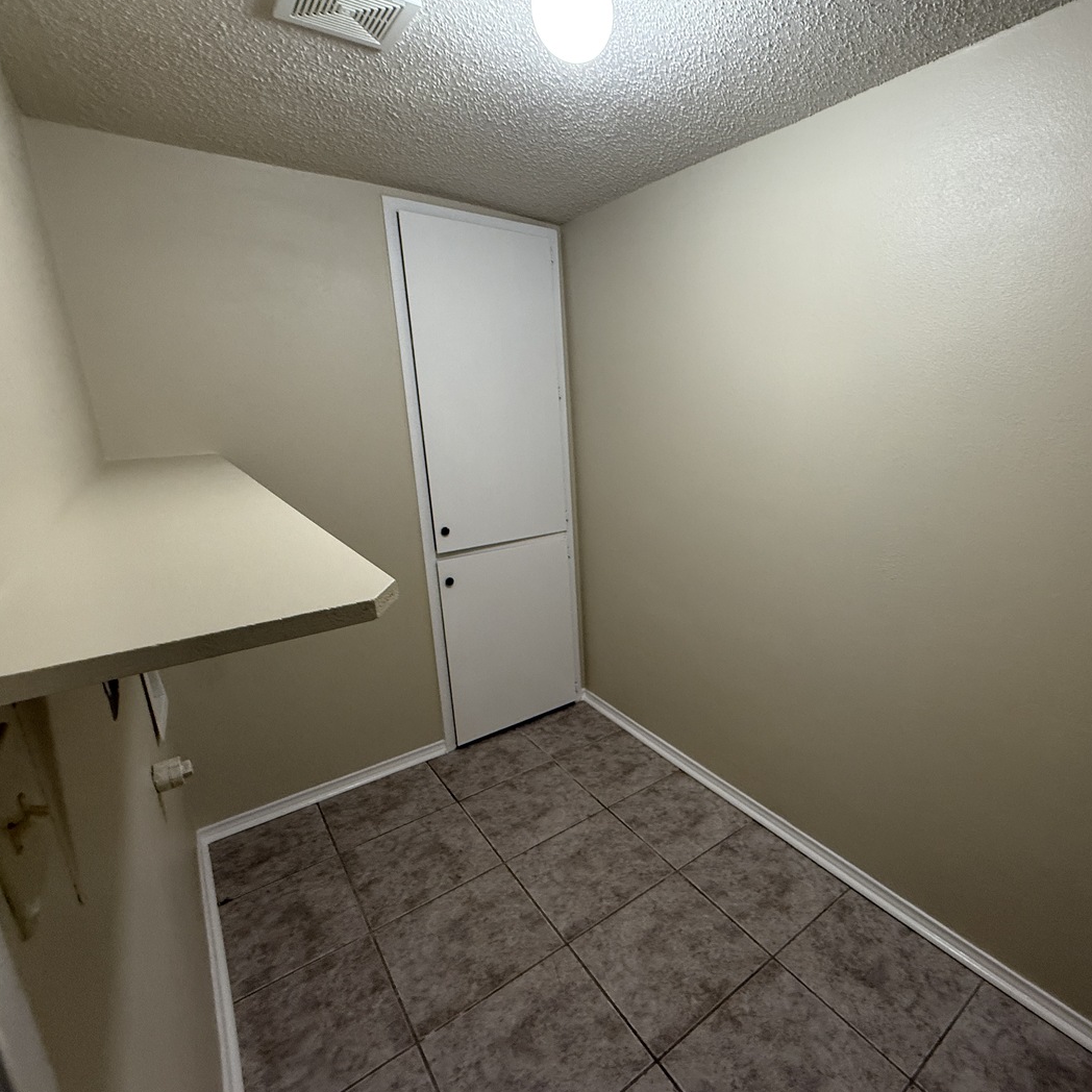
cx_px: 682
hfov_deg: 82.4
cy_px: 551
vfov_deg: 84.0
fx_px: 607
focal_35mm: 17
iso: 250
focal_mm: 2.22
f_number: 2.2
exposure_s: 1/60
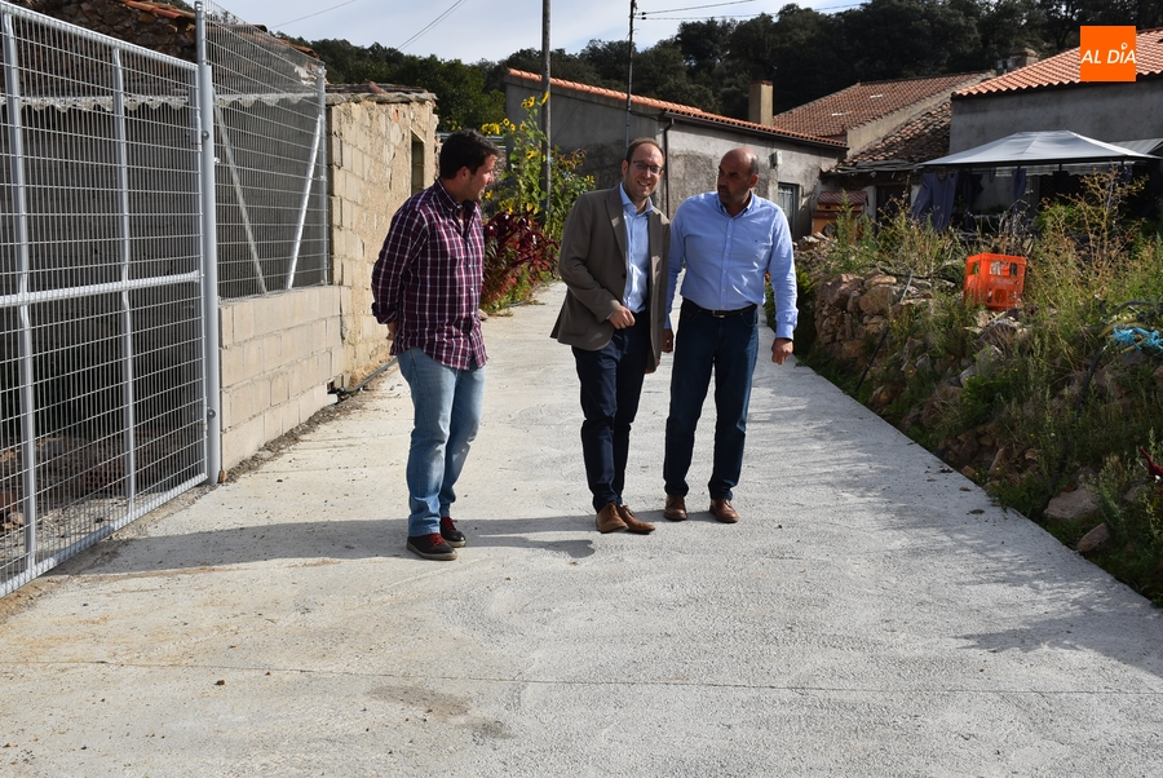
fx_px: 1552
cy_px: 389
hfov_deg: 41.1
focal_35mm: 48
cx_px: 582
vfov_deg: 28.1
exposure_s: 1/400
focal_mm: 32
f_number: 10
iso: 200
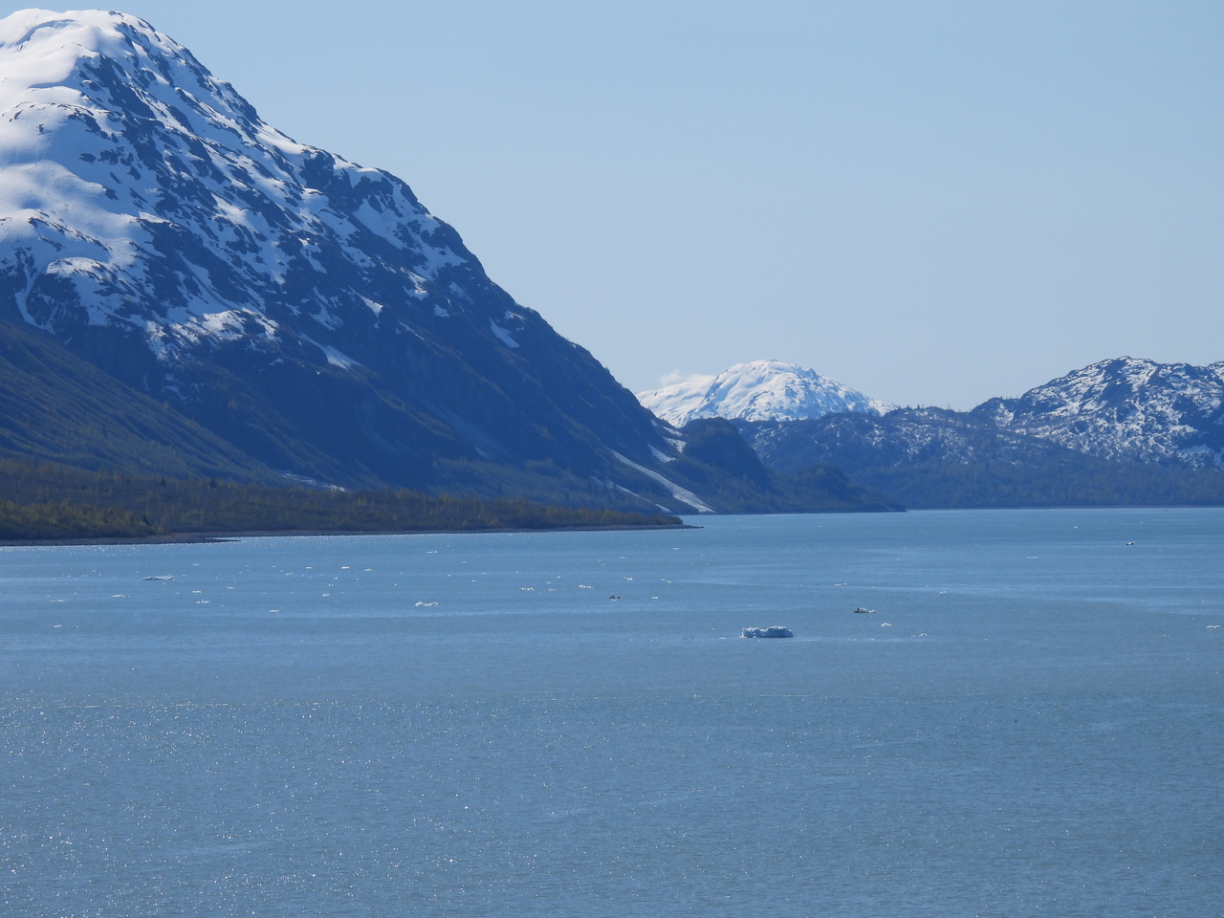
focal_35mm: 200
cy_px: 459
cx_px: 612
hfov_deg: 9.9
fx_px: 7072
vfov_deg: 7.4
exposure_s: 1/1600
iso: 100
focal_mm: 35.7
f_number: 4.5
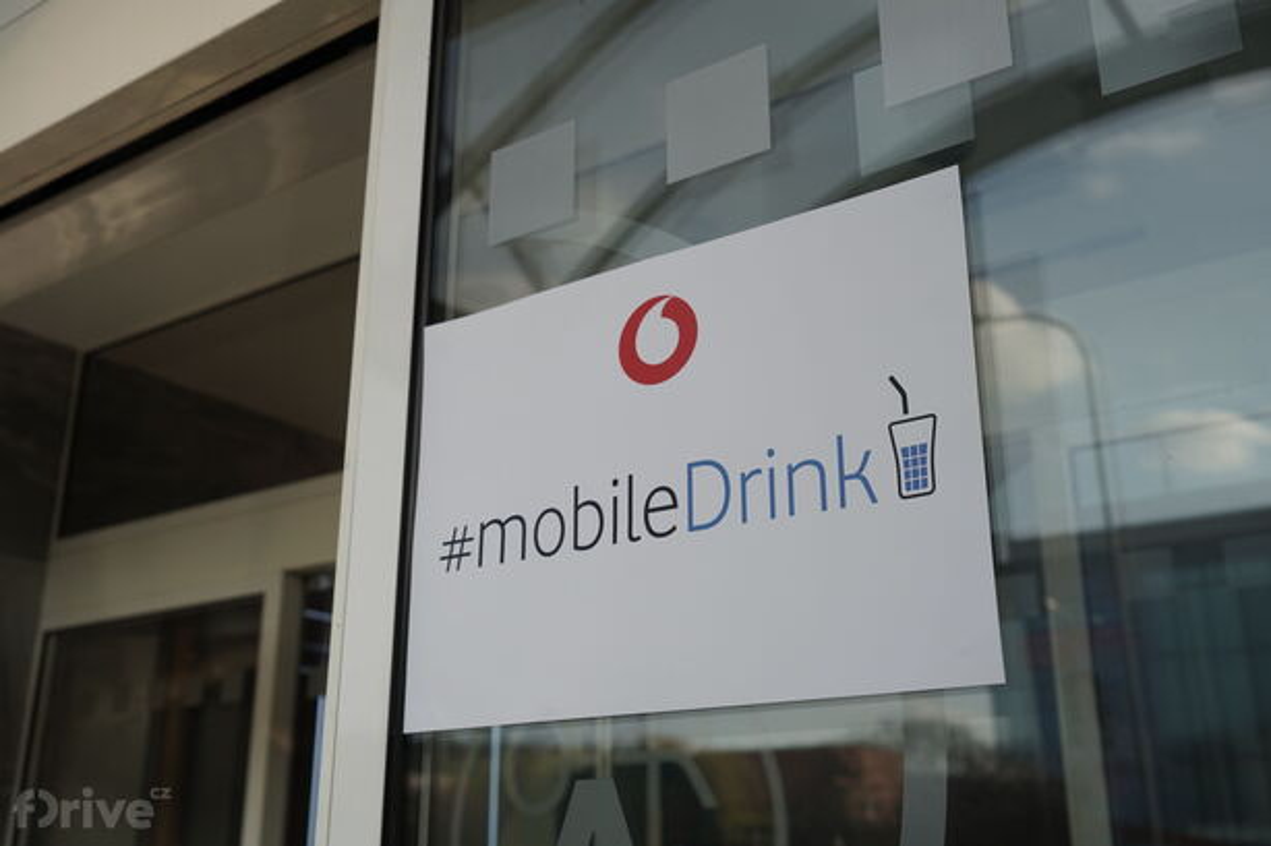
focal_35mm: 36
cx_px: 636
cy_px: 423
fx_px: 1271
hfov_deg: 53.1
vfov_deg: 36.9
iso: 100
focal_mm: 36
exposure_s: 1/200
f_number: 5.6
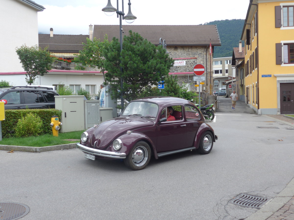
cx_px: 147
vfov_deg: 35.1
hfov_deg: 45.8
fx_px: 348
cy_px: 110
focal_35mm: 41
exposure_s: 1/320
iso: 80
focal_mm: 8.4
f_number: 2.8
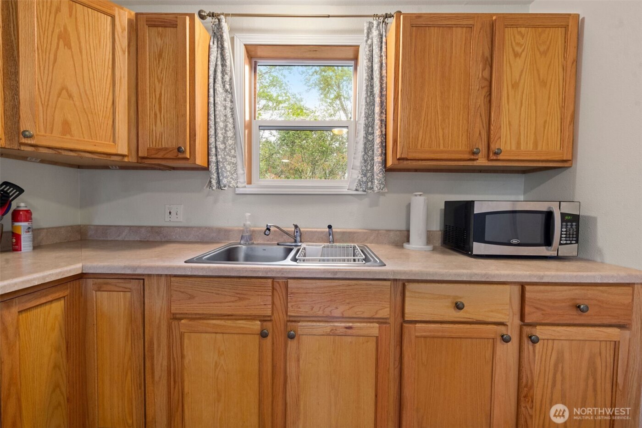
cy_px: 214
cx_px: 321
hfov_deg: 104.3
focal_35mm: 14
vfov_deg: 81.2
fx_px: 250
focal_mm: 14
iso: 400
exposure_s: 1/2.5
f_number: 8
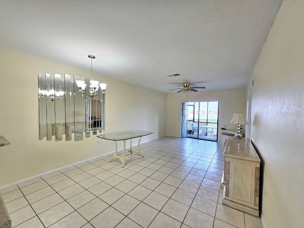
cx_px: 152
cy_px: 114
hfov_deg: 106.2
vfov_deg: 89.9
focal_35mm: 13
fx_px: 114
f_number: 2.2
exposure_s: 1/60.2
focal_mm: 2.2
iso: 50
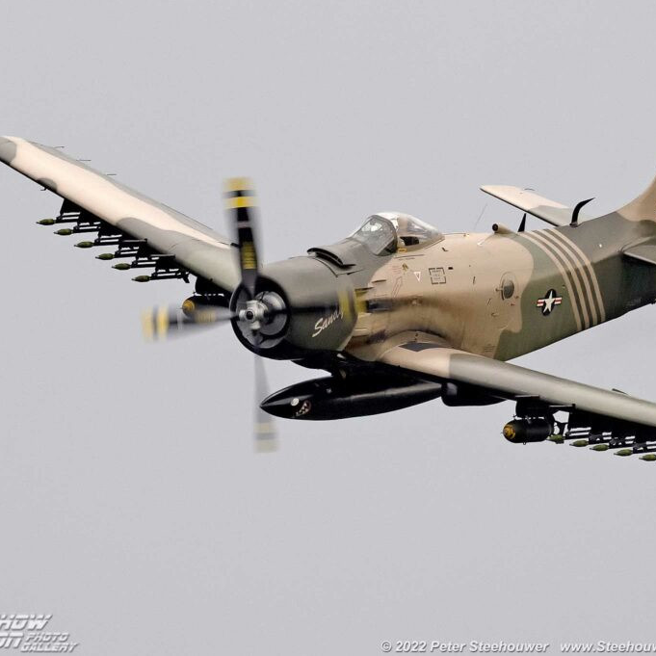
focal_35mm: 639
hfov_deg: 2.7
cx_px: 407
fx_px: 13700
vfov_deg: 2.7
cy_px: 328
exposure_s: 1/500
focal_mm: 500
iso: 560
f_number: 6.3
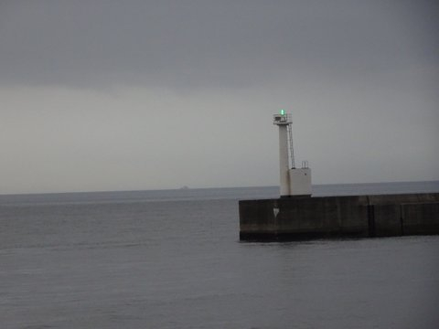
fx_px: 2536
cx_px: 220
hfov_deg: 9.9
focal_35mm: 200
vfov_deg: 7.4
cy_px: 164
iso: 800
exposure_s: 1/160
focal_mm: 34.17
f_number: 6.3
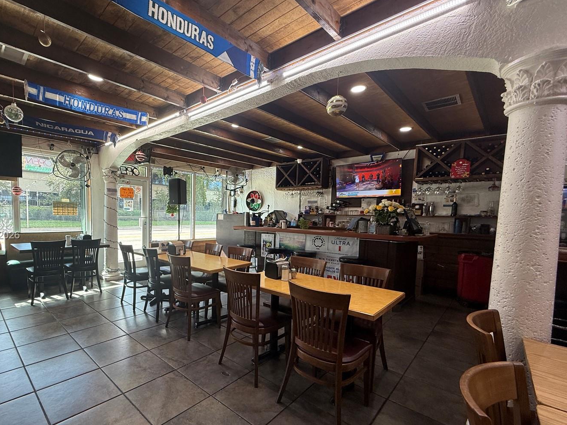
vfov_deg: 74.5
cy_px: 236
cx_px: 230
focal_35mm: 17
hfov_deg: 90.0
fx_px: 278
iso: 100
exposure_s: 1/120
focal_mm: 2.22
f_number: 2.2
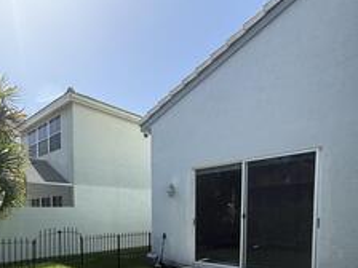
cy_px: 230
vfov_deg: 50.1
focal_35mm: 25
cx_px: 90
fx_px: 259
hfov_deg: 65.2
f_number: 2.2
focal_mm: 2.22
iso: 50
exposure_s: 1/914
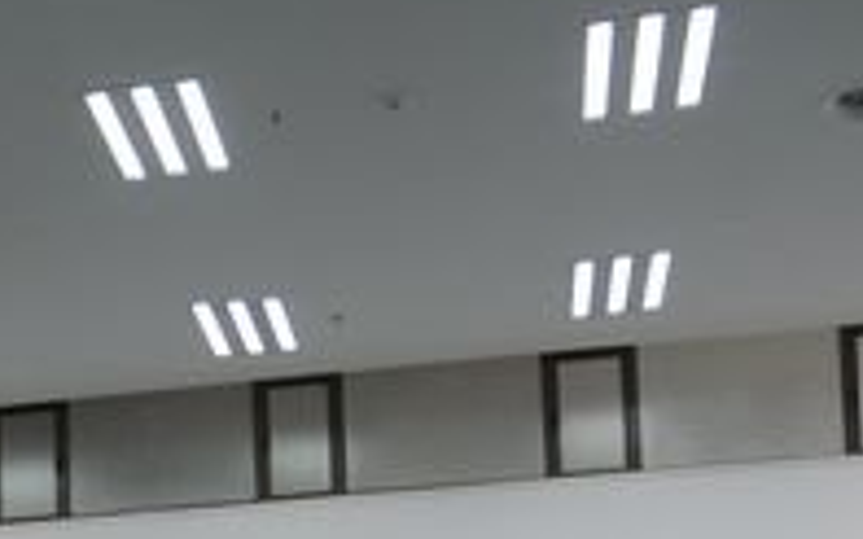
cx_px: -171
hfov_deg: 22.0
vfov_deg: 13.8
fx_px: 2046
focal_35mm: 87
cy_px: 885
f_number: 5.6
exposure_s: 1/125
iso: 1000
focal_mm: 24
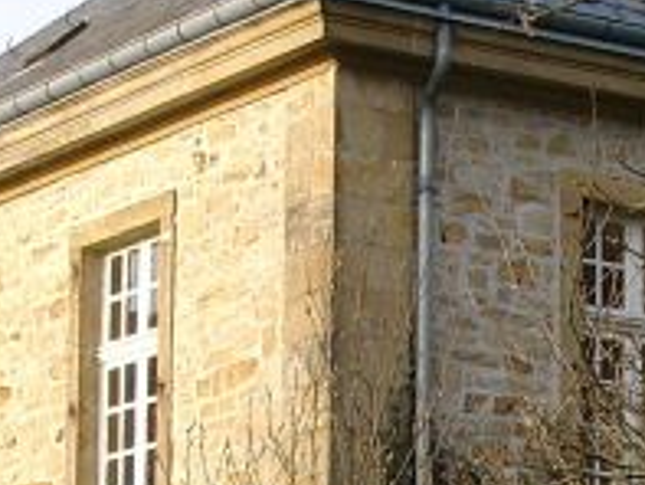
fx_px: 3785
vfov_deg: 7.3
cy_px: 462
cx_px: 524
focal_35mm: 203
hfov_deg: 9.7
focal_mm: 10.4
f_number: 4
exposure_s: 1/223
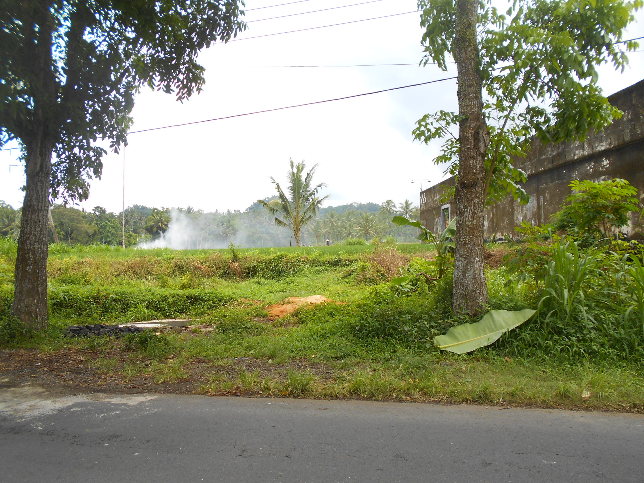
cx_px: 322
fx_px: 484
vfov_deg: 53.1
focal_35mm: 26
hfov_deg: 67.3
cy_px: 242
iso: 80
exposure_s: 1/320
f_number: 3.2
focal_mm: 4.6
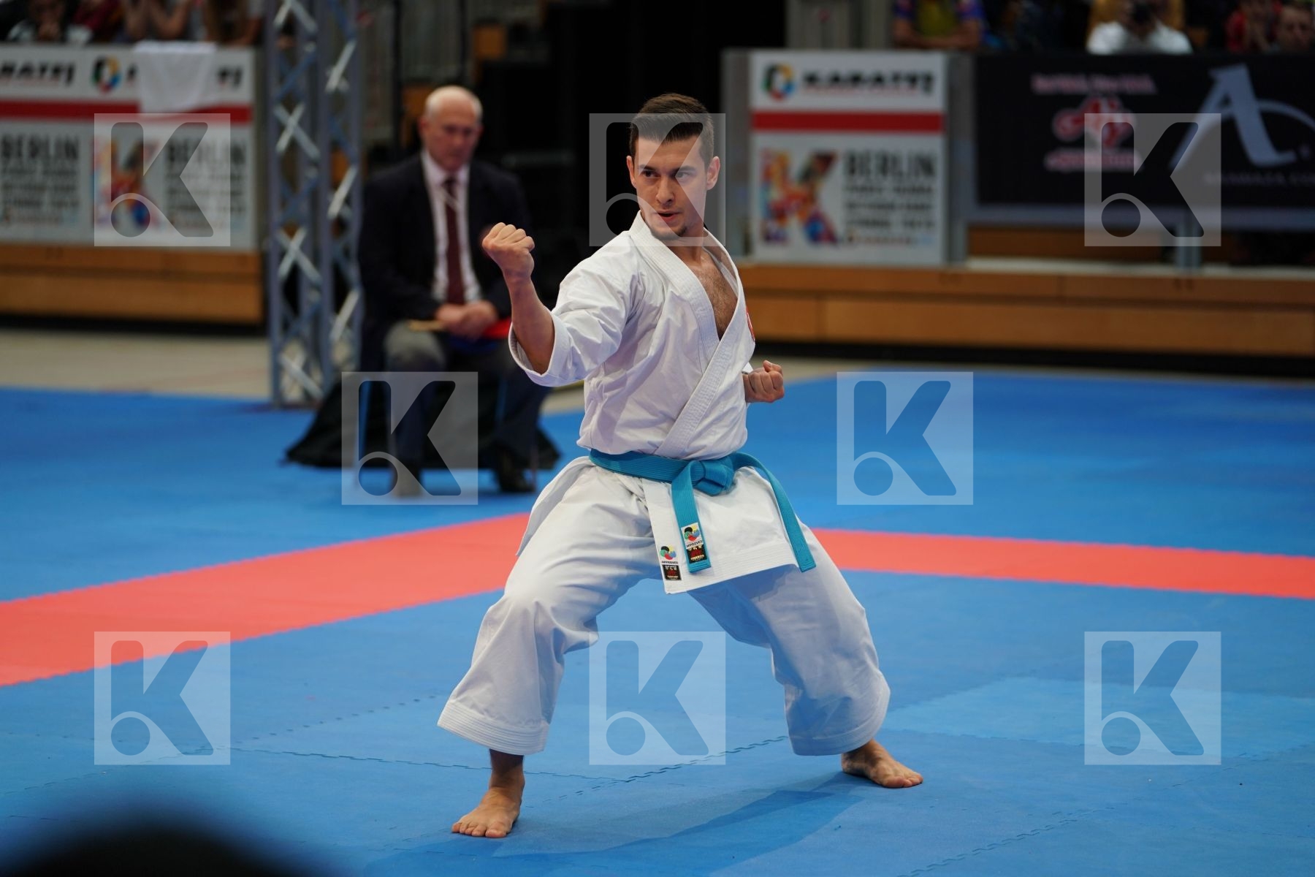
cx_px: 658
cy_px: 438
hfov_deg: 15.8
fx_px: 4748
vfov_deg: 10.5
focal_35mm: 130
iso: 500
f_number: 2.8
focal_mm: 130
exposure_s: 1/400
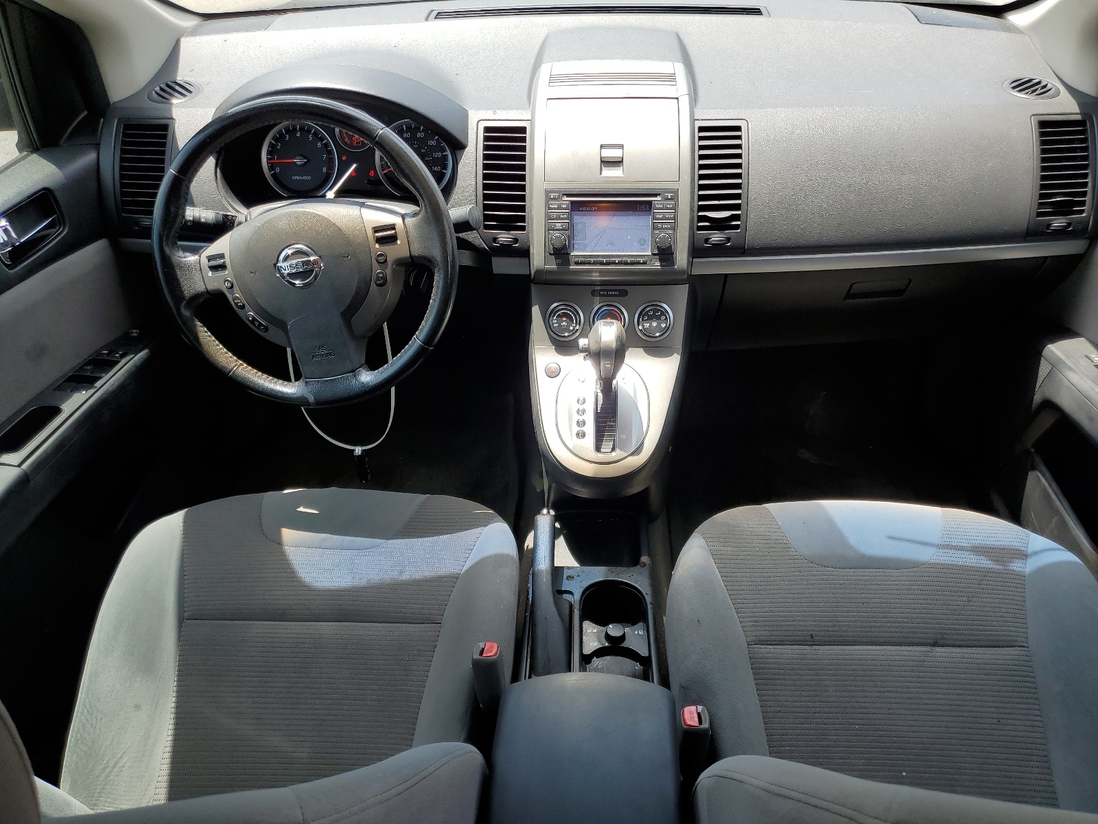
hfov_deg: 67.3
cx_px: 549
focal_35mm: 26
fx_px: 825
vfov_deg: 53.1
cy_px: 412
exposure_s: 1/556
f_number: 1.5
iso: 50
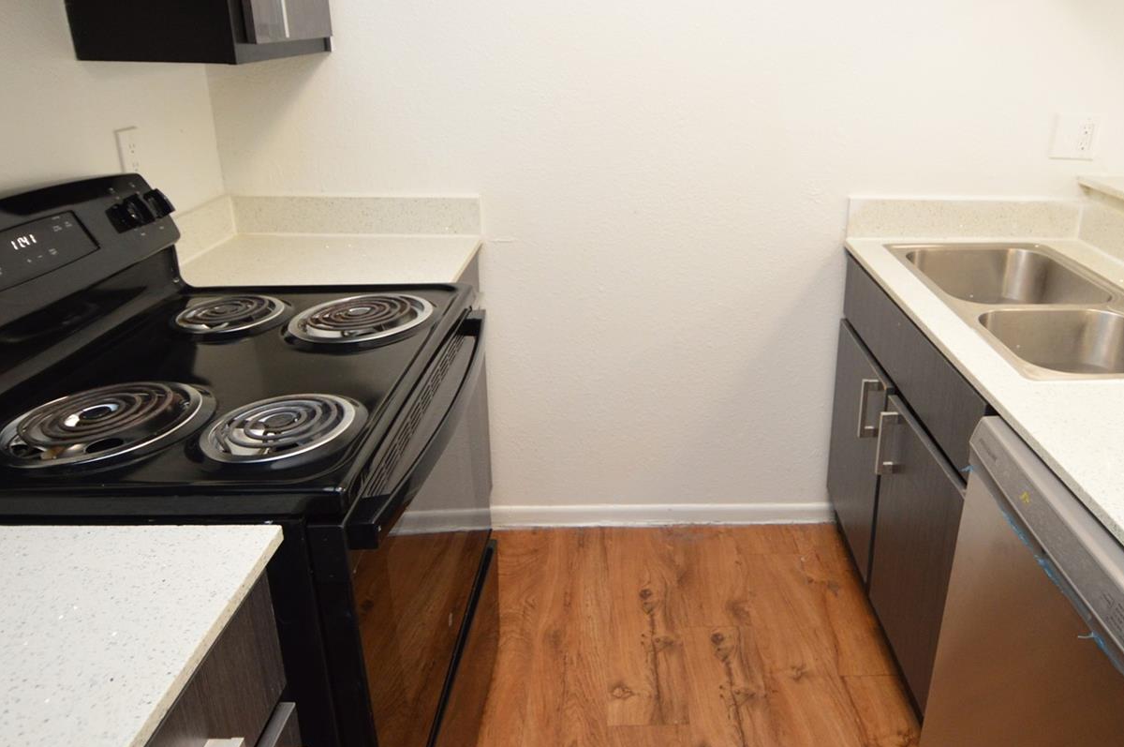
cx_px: 658
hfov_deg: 73.2
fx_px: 748
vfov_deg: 52.5
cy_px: 288
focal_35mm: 24
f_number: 4
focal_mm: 12
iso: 800
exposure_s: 1/60
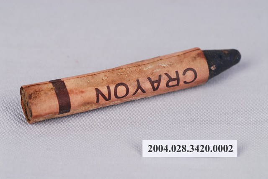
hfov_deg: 22.6
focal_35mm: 90
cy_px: 90
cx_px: 134
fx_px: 671
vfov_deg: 15.2
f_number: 13
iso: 100
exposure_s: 1/125
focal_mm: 60
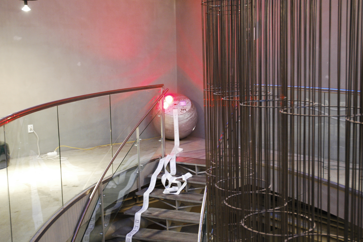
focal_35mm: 46
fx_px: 468
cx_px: 182
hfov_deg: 42.4
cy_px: 121
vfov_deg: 28.9
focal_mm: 31
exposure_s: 1/3
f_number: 4
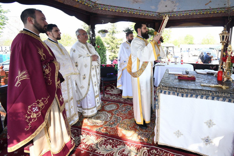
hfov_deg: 100.4
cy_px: 78
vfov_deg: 77.3
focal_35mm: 15
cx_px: 117
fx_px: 97
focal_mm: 10
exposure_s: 1/500
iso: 1000
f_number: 4.5
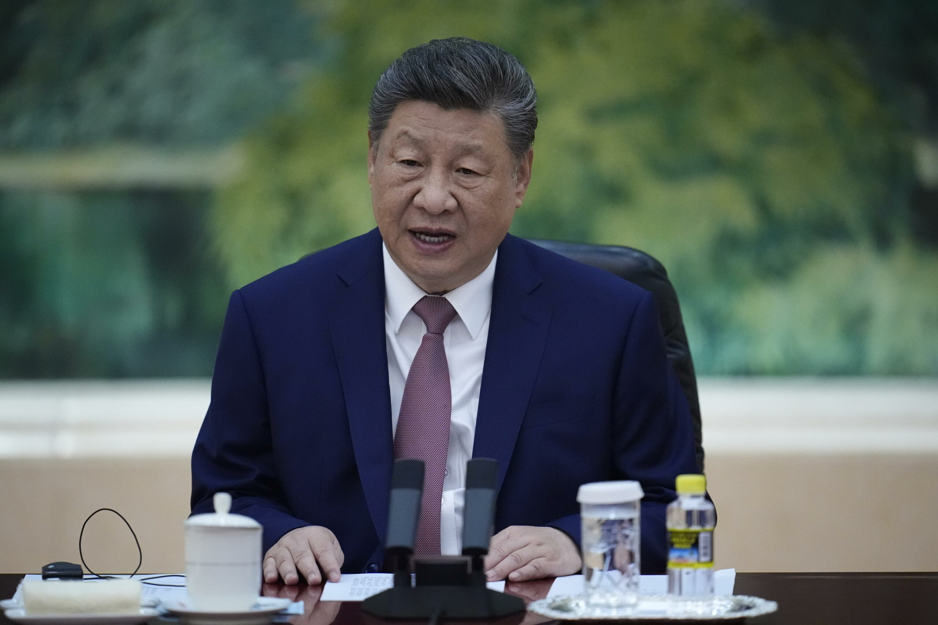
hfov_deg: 5.2
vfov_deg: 3.4
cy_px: 312
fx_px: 10422
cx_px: 469
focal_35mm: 400
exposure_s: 1/1600
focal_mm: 400
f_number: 2.8
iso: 6400
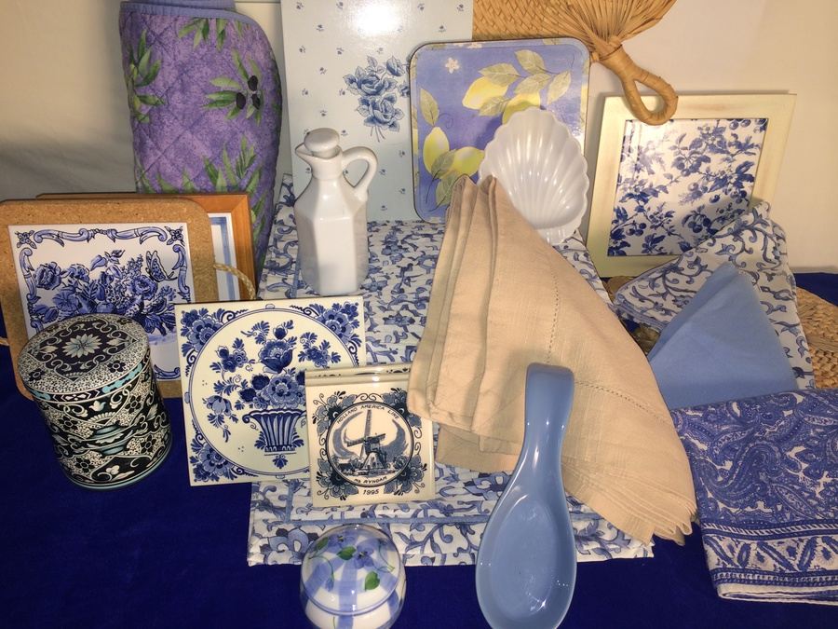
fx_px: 726
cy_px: 314
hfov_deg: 60.0
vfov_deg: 46.8
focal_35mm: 30
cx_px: 419
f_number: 2.2
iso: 32
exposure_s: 1/31
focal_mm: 4.12
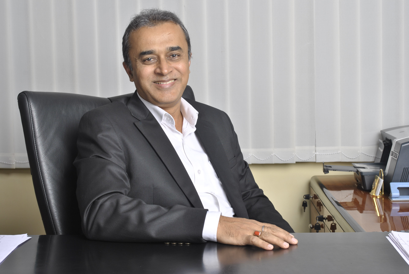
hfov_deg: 33.4
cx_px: 204
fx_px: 682
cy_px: 137
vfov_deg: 22.7
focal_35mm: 60
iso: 100
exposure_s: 1/125
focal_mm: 40
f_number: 9
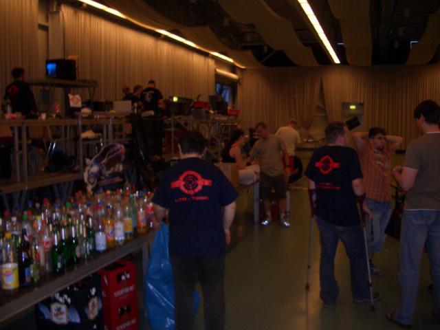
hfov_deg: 52.6
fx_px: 445
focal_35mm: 35
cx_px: 220
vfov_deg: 40.7
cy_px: 165
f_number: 2.6
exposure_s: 1/60
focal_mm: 5.8
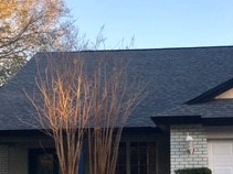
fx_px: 592
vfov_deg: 16.6
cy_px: 144
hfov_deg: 22.2
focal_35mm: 88
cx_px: 156
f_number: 2.2
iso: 25
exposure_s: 1/222
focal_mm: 4.15
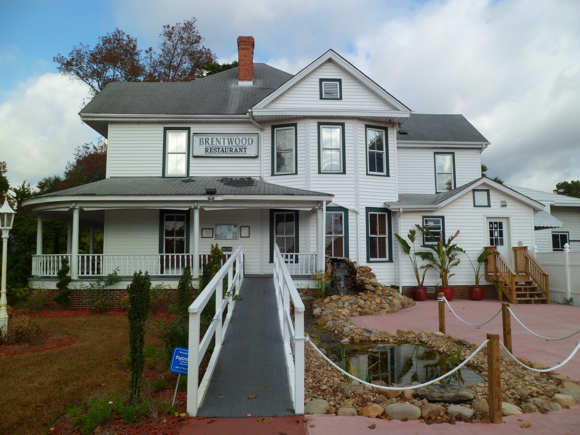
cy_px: 218
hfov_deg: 67.3
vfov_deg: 53.1
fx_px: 436
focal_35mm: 26
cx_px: 290
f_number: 3.3
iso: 80
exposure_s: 1/1000
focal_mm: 4.9
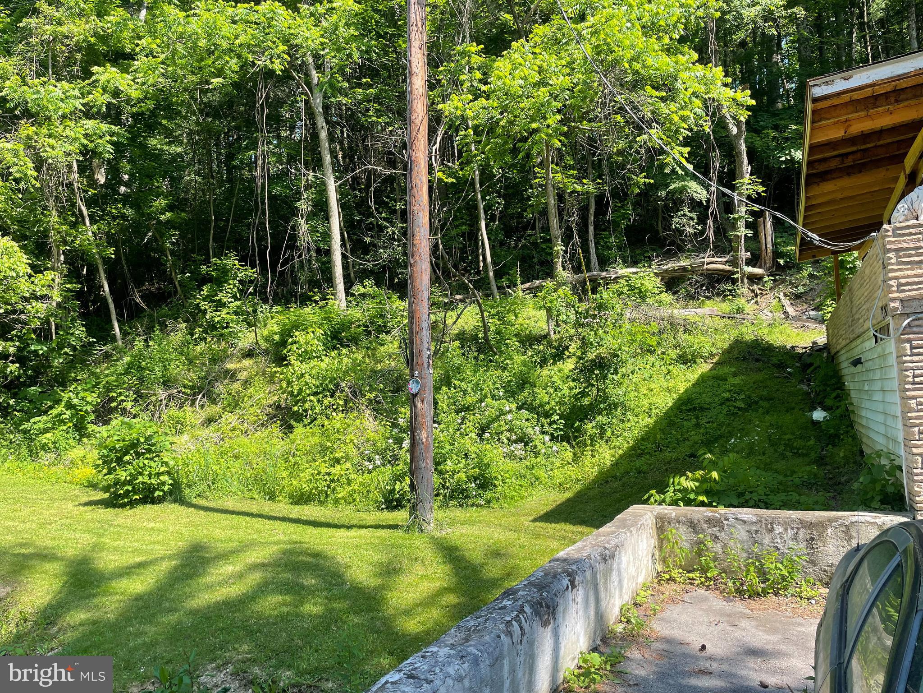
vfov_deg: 53.1
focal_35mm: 26
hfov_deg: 67.3
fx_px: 693
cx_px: 462
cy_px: 346
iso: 32
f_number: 1.6
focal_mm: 4.2
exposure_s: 1/836
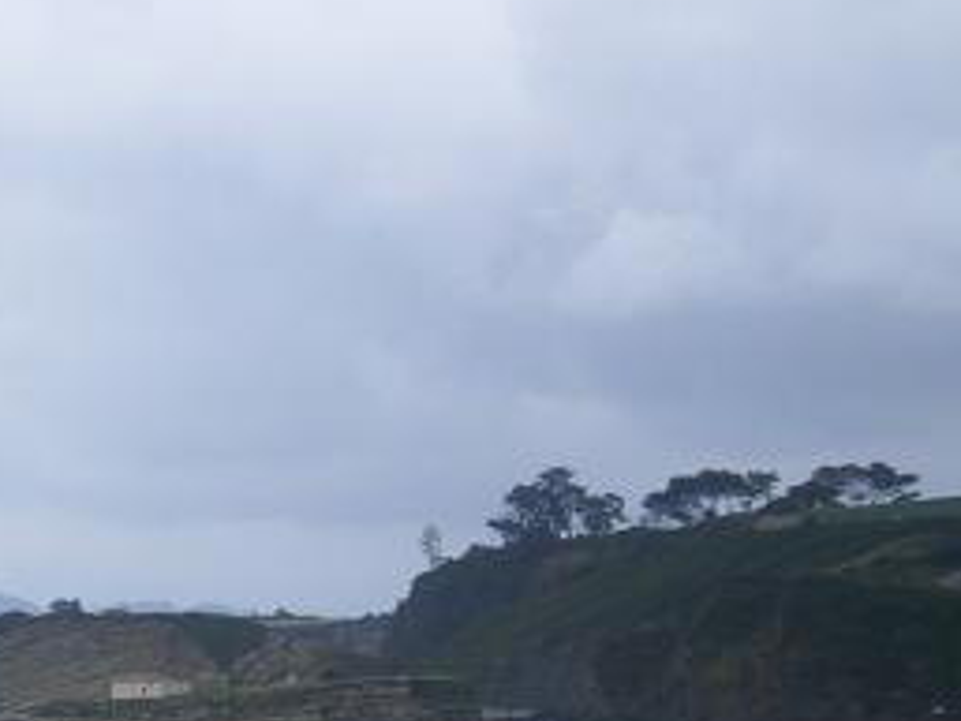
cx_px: 4
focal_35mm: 203
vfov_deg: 7.3
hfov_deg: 9.7
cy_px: 680
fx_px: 5638
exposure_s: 1/160
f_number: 5.5
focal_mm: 16.3
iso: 64
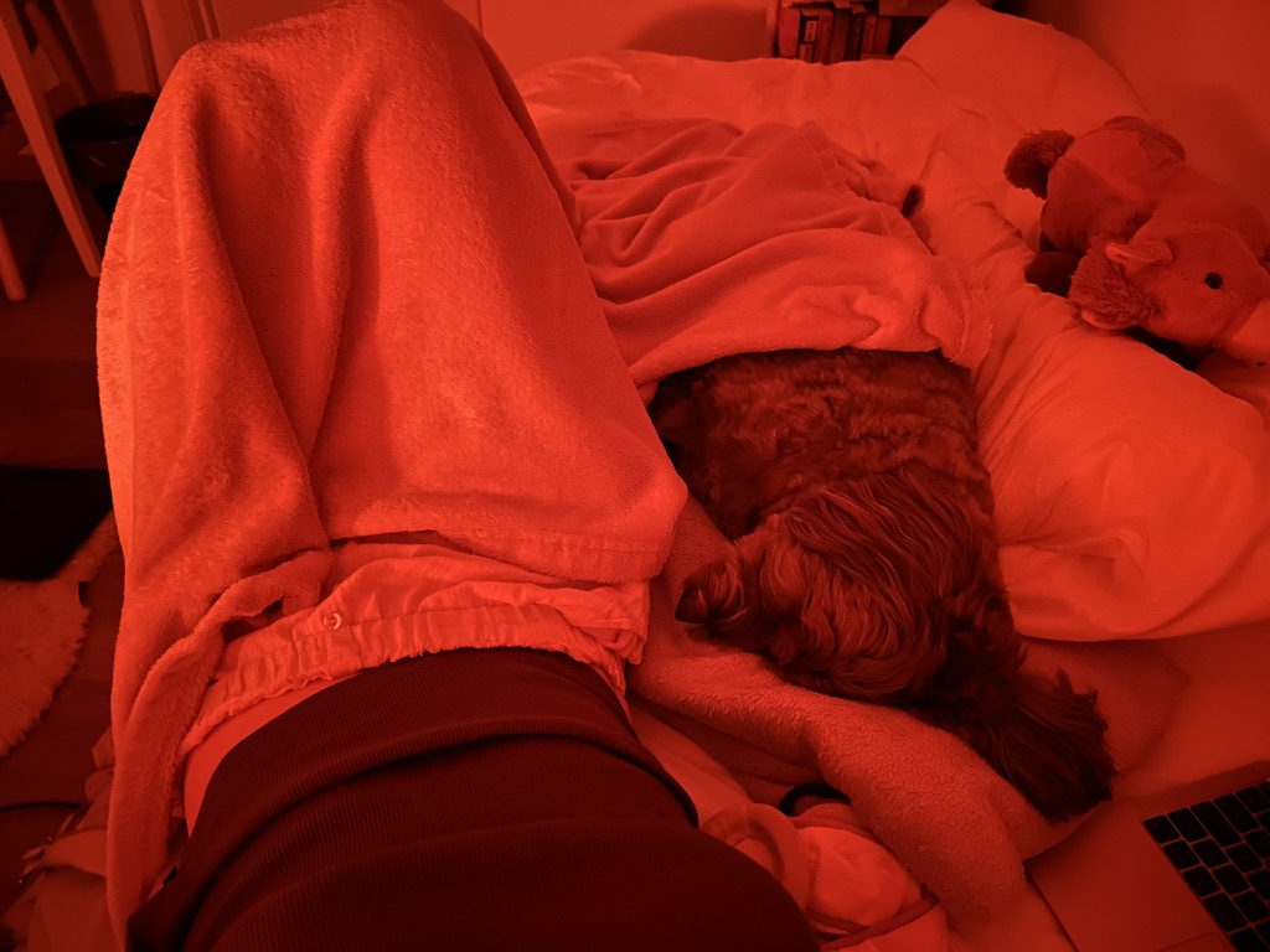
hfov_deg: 67.3
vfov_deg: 53.1
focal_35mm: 26
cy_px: 476
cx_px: 635
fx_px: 954
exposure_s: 1/5
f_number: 1.5
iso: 2500
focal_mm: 5.7
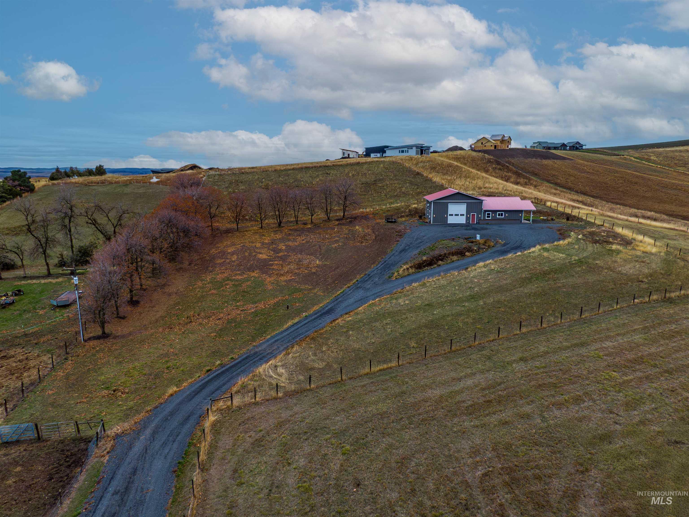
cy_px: 258
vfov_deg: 56.8
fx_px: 478
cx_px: 344
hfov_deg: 71.6
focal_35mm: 24
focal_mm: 4.39
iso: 100
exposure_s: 1/800
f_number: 2.8
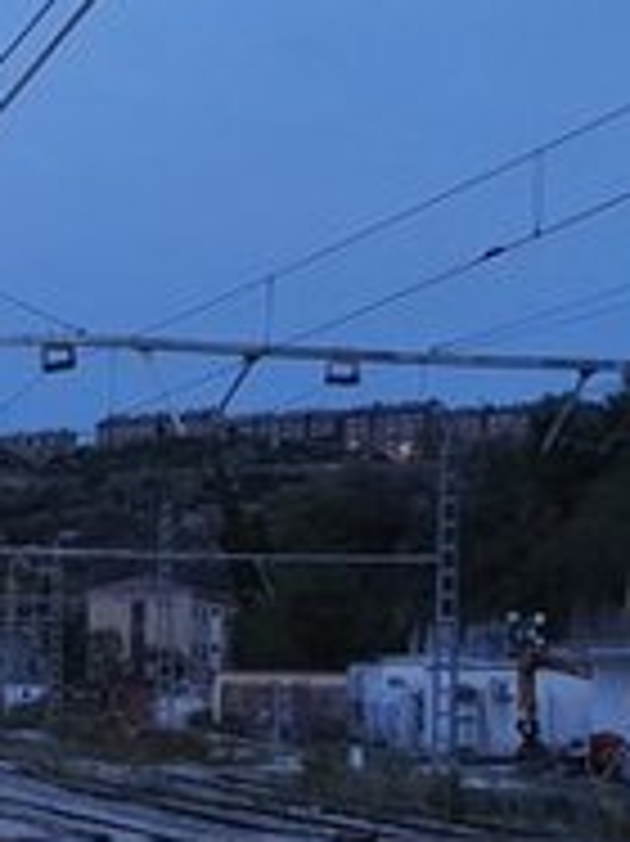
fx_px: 2332
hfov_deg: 14.7
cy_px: 693
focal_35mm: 96
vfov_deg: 20.2
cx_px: -189
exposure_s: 1/50
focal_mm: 4.32
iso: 200
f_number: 2.4
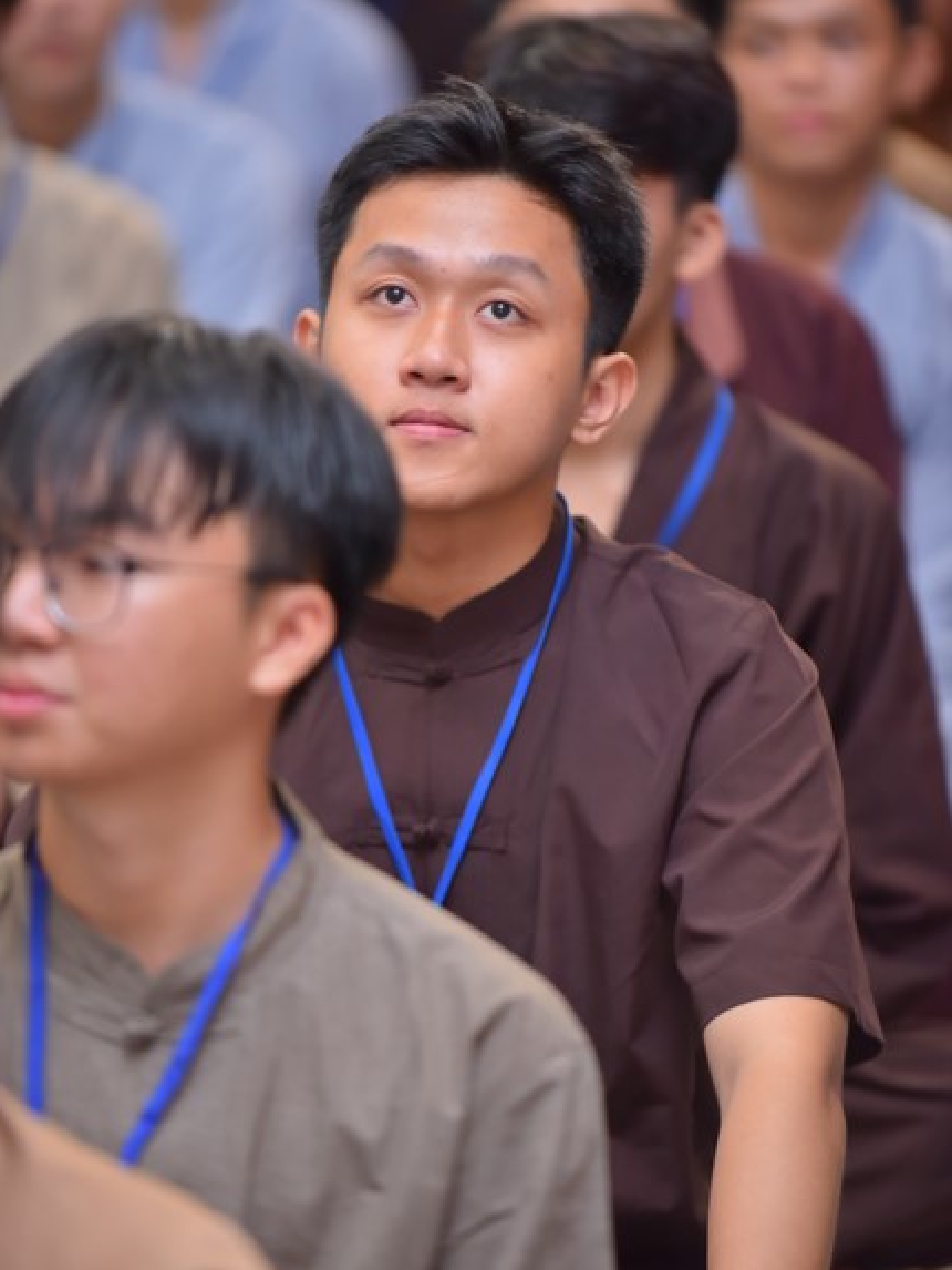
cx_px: 475
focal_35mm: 218
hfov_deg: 6.8
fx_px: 7991
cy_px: 590
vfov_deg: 9.1
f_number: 3.2
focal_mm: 200
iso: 1000
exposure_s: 1/160
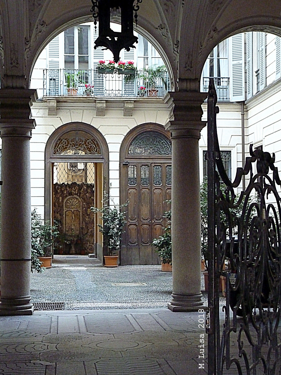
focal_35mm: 65
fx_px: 704
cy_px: 188
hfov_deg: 22.6
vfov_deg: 29.8
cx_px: 140
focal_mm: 11.5
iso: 800
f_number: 3.4
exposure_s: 1/40
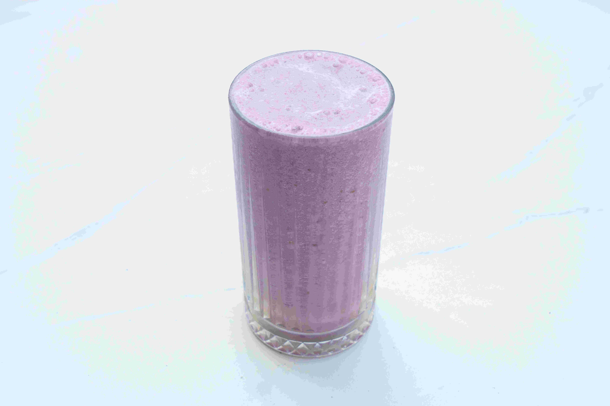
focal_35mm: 46
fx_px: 773
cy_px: 203
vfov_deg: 29.5
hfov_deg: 43.1
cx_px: 305
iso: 400
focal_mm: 30.4
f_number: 6.3
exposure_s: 1/800
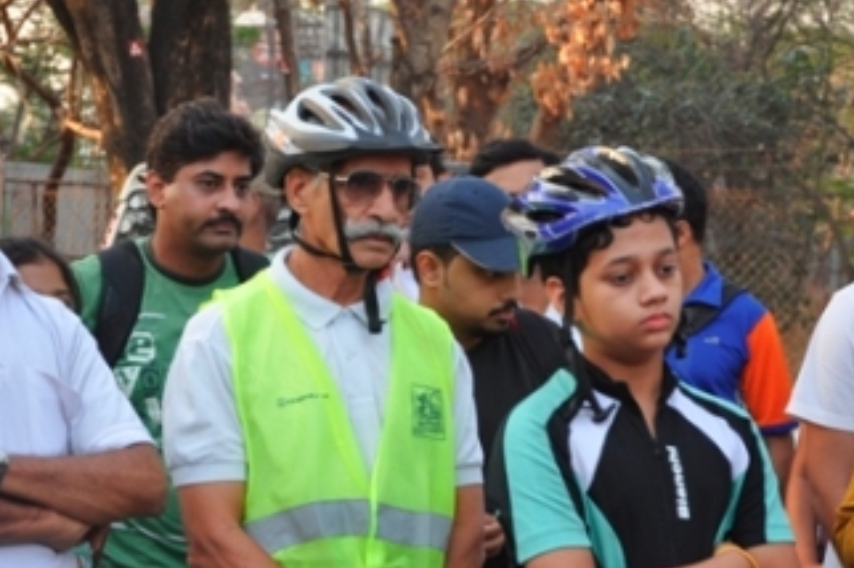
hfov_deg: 19.5
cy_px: 406
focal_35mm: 105
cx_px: 347
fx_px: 2483
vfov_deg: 13.0
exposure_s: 1/80
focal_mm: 45
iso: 200
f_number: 4.8
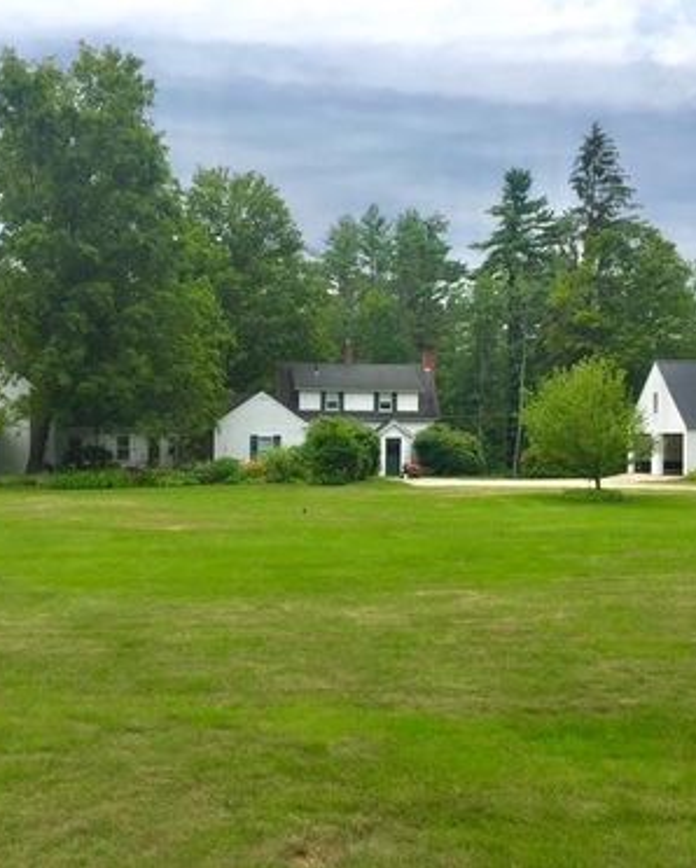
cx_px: 327
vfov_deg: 47.9
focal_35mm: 38
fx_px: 978
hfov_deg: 39.2
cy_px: 435
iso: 32
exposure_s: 1/1799
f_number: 2.2
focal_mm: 4.15
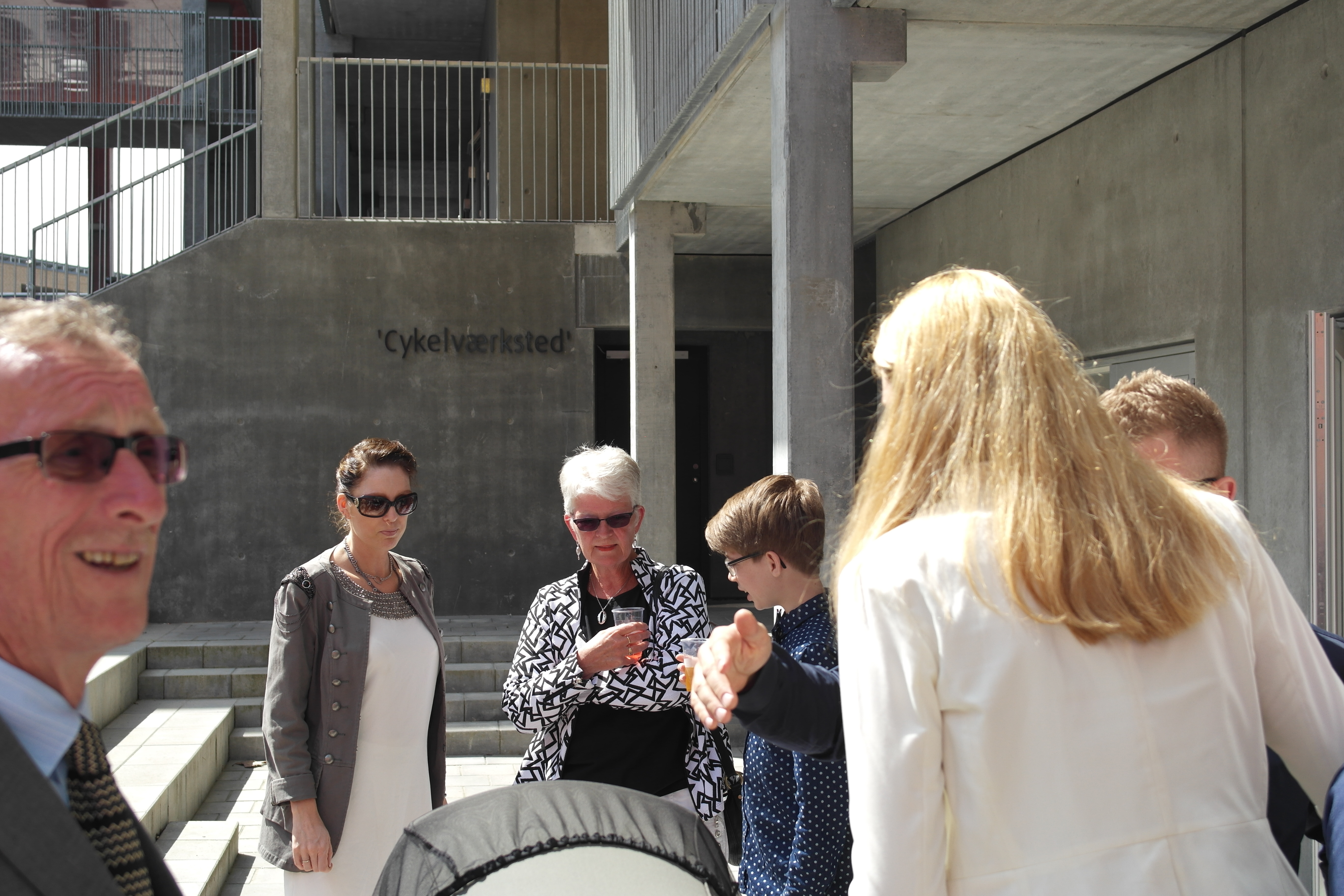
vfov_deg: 29.2
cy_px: 448
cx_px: 672
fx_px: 1717
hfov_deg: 42.7
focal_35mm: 46
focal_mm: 30
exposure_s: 1/200
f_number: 5.6
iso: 100
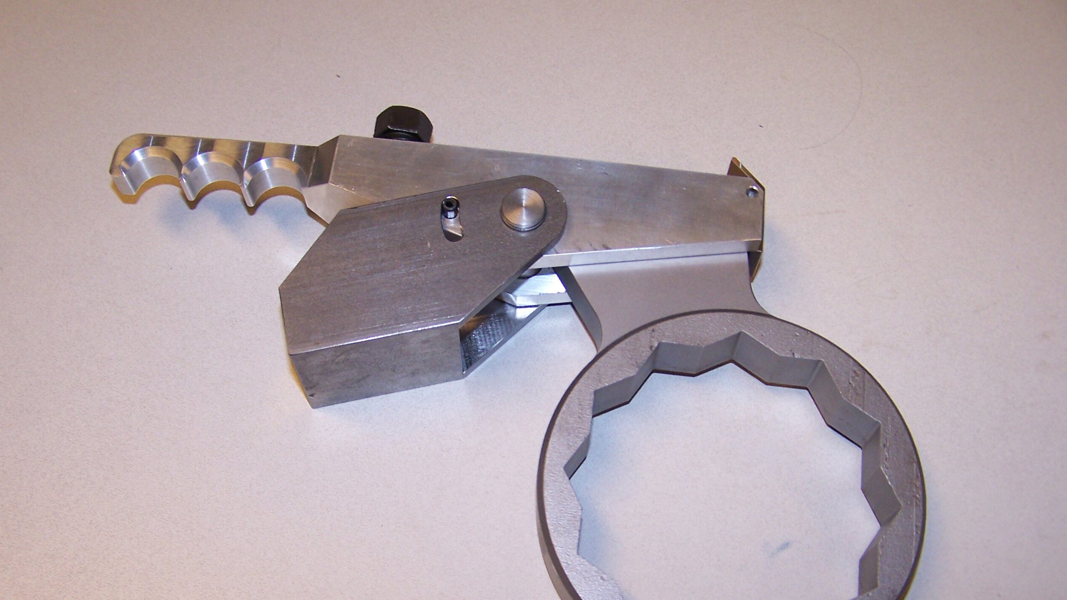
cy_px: 387
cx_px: 540
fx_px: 1188
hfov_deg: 48.4
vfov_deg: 28.2
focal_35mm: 42
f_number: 2.8
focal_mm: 6.3
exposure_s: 1/60
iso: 140
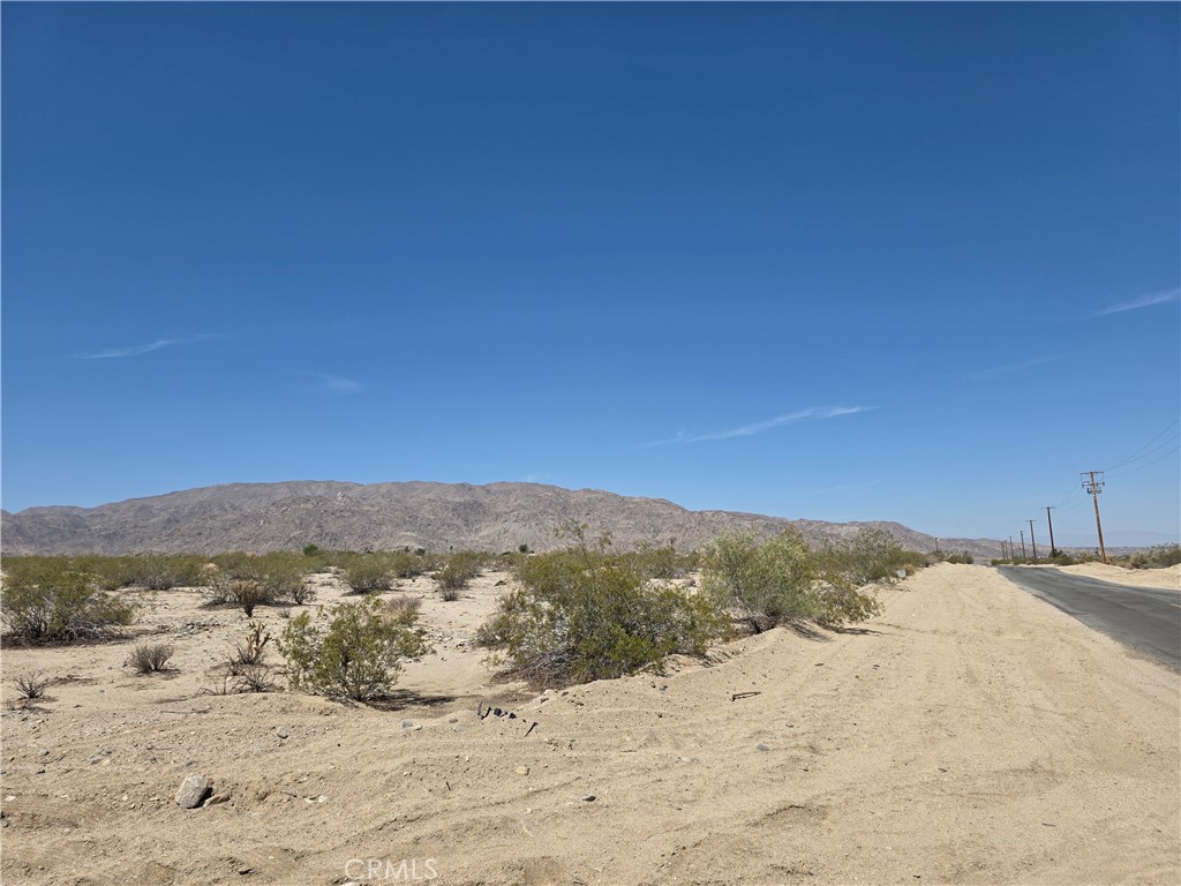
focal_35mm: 23
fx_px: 785
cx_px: 590
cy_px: 443
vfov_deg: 58.9
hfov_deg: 73.9
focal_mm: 6.3
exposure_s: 1/7944
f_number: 1.7
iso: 80
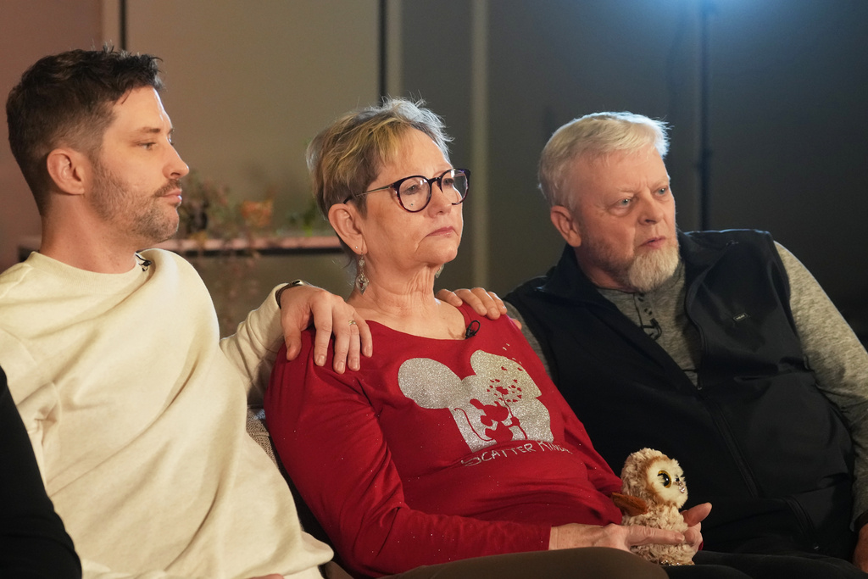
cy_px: 290
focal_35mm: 105
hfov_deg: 19.5
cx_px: 434
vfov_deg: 13.0
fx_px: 2532
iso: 3200
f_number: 3.2
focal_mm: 70
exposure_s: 1/500
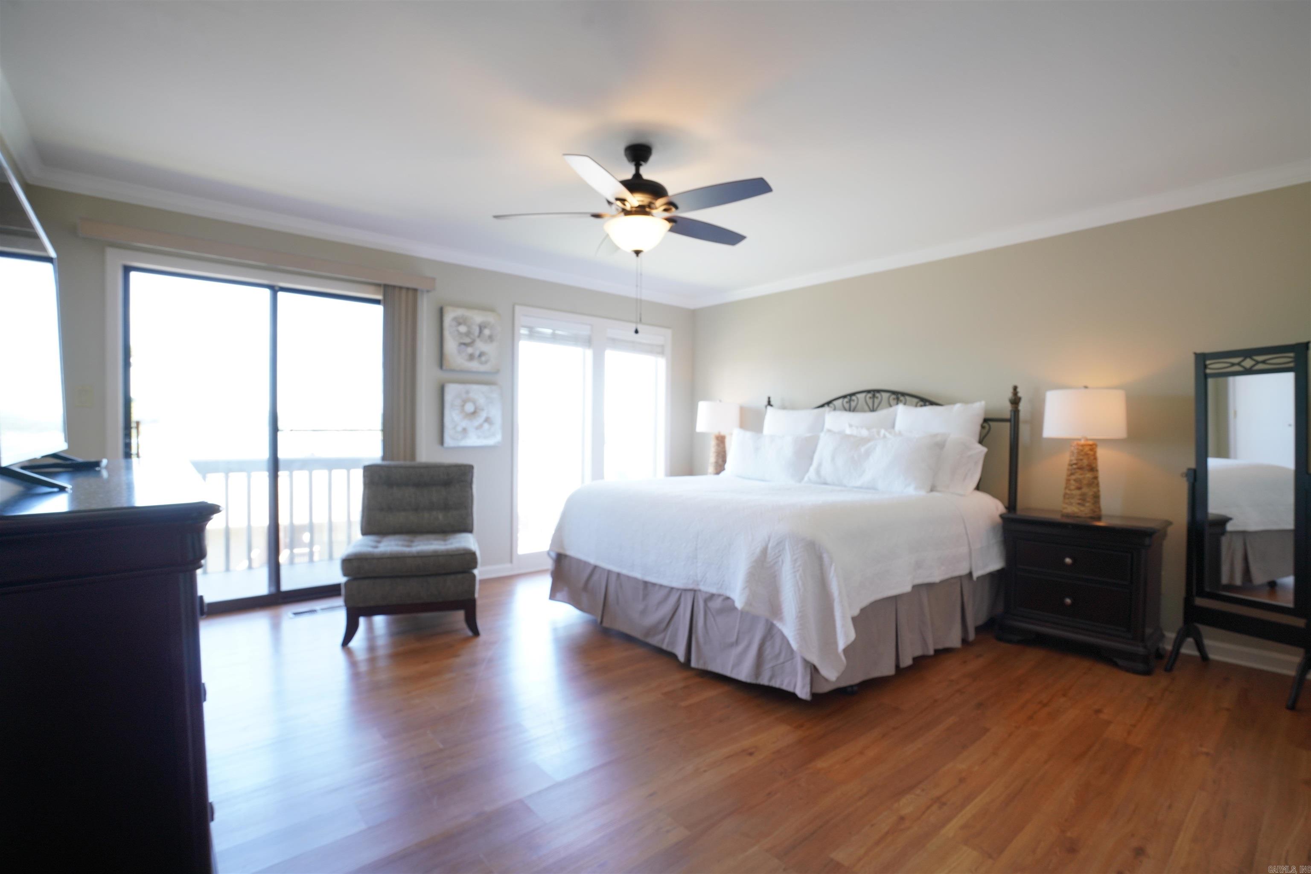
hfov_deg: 96.7
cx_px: 656
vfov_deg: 73.8
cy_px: 437
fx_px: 583
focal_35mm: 16
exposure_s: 1/20
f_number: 7.1
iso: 400
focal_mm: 16
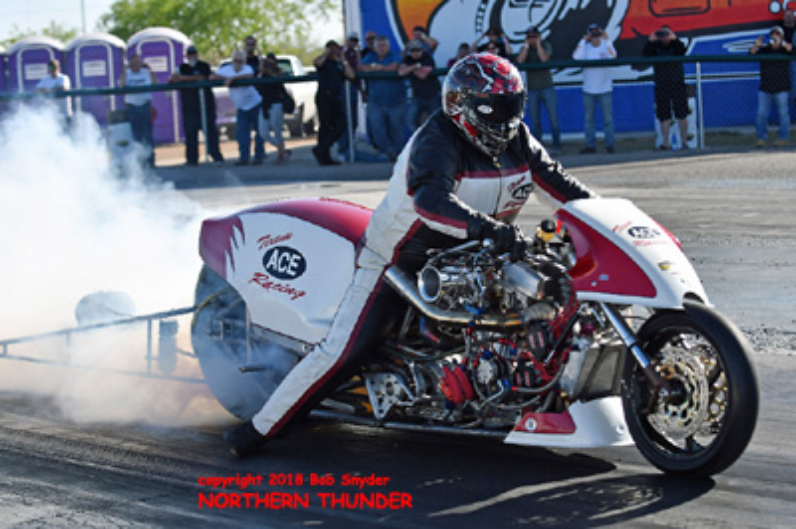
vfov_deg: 13.0
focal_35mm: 105
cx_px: 398
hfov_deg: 19.5
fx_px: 2320
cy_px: 264
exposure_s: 1/1250
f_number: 6.3
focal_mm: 70
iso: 160
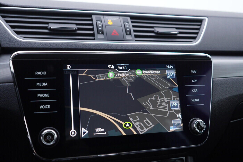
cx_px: 122
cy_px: 80
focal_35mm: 37
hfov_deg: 51.9
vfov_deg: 35.9
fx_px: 250
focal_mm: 24
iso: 125
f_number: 2.8
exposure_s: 1/40
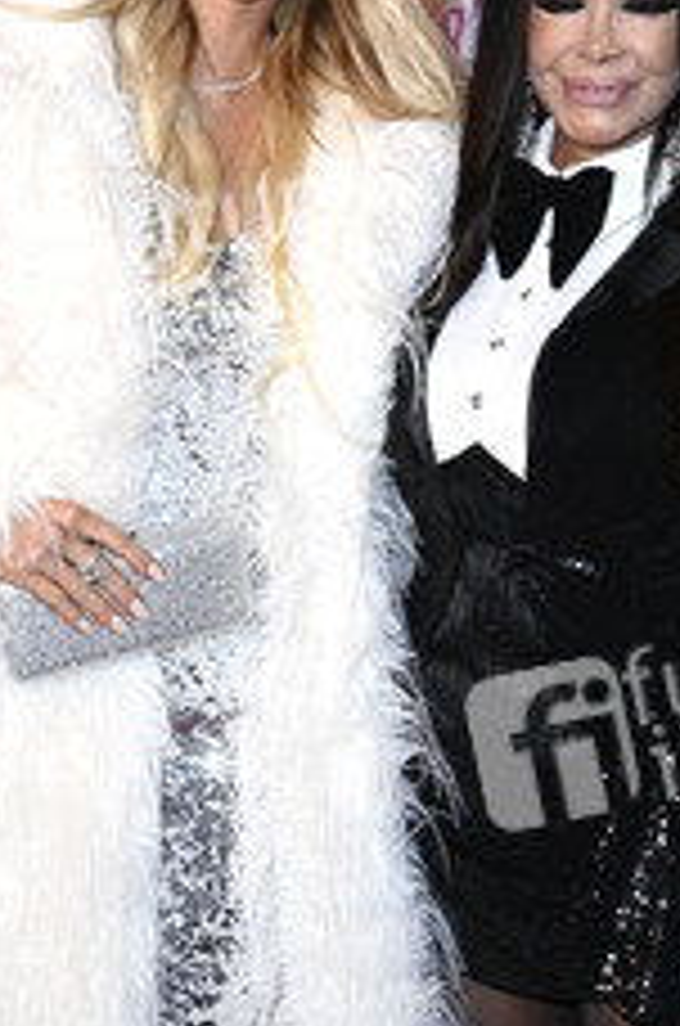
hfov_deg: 12.5
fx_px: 3102
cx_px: 288
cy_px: 500
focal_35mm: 109
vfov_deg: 18.8
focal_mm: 62
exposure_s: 1/200
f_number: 5.6
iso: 500
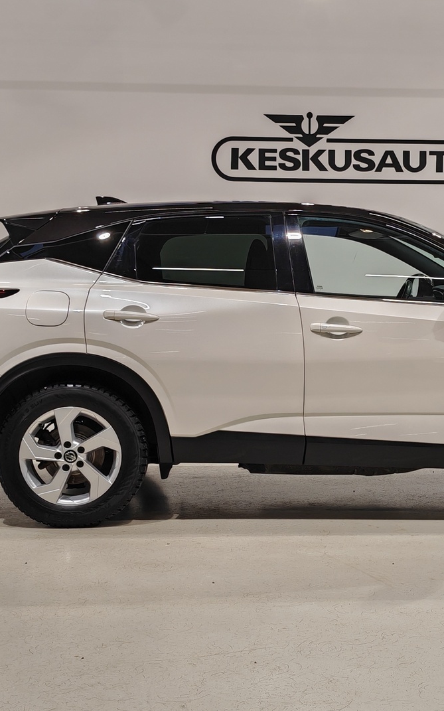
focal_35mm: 57
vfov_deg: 35.7
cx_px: 346
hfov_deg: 22.5
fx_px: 1104
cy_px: 355
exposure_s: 1/100
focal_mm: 5.4
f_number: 1.6
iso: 80
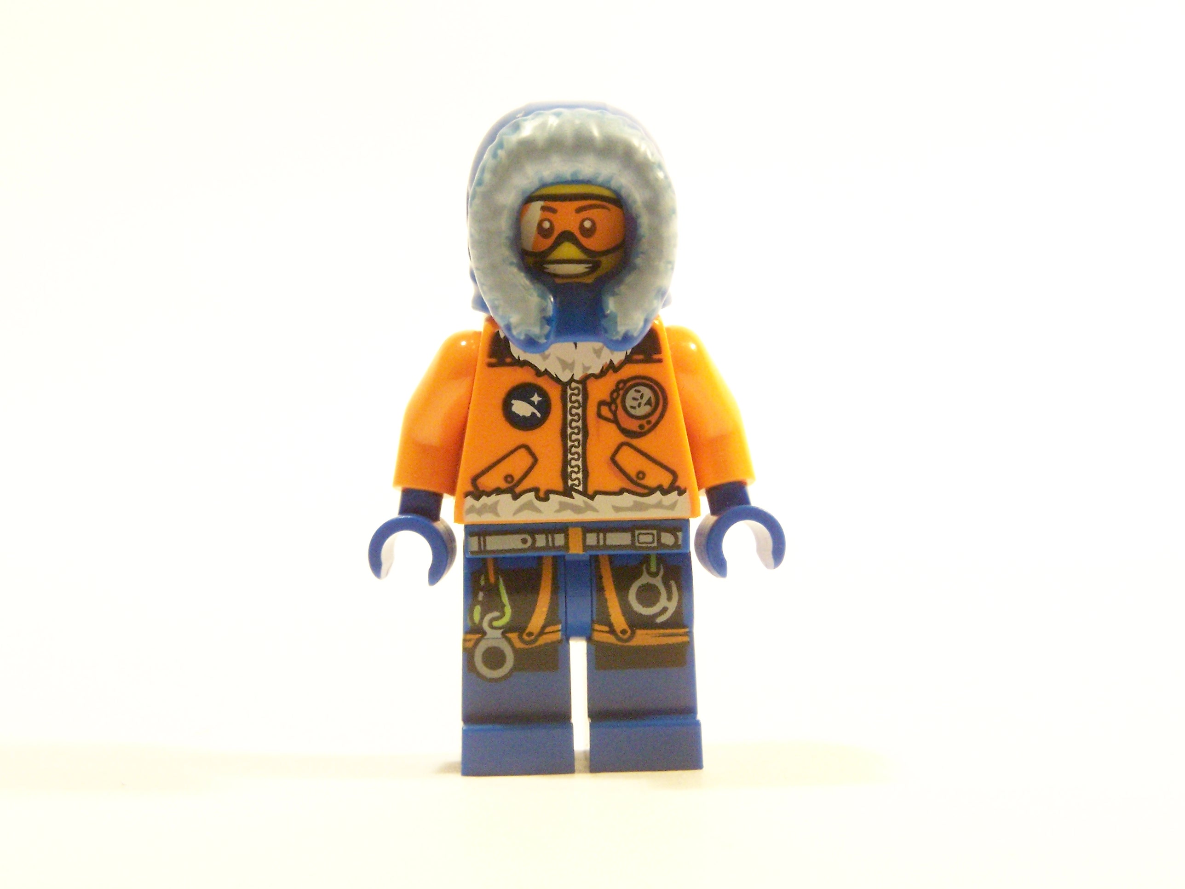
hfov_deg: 20.9
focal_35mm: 94
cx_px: 592
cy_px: 444
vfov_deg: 15.7
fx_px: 3218
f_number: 3.6
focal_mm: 15.6
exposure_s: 1/30
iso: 400
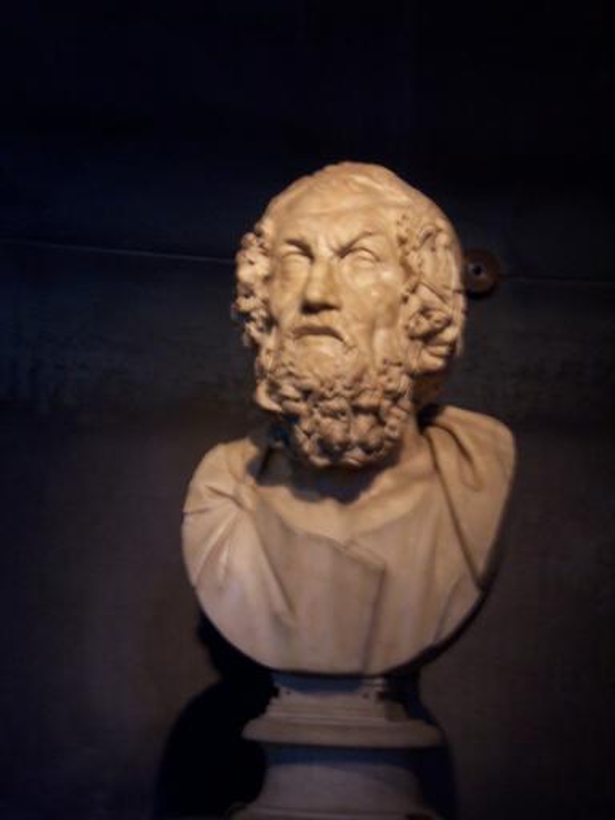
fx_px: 2369
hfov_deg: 14.8
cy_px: 410
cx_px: 308
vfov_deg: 19.6
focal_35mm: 100
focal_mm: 16.6
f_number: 4.9
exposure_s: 1/8
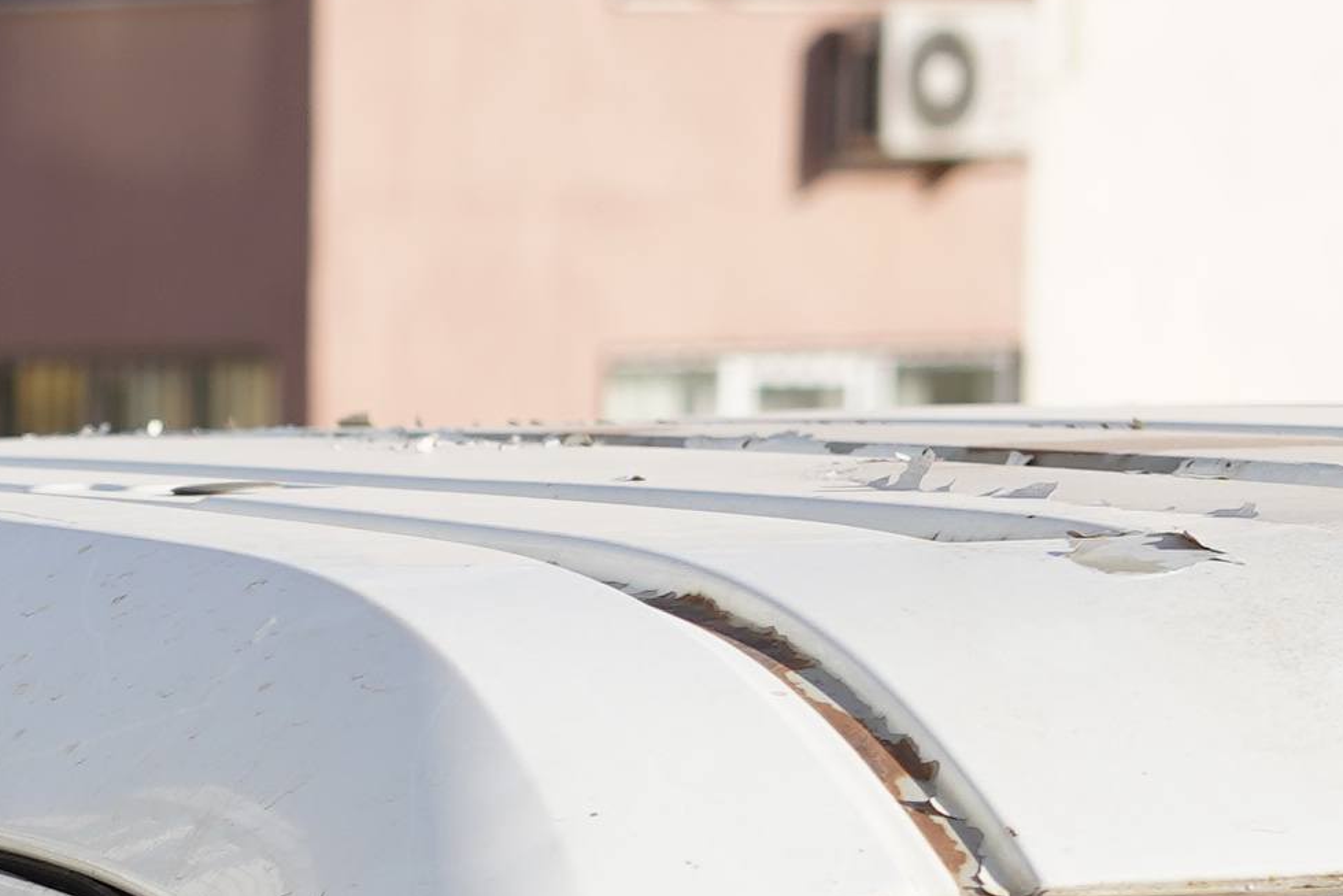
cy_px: 1911
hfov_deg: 6.4
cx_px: -1906
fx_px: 11418
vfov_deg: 4.4
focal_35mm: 306
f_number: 4.5
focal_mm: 50
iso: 100
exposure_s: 1/400
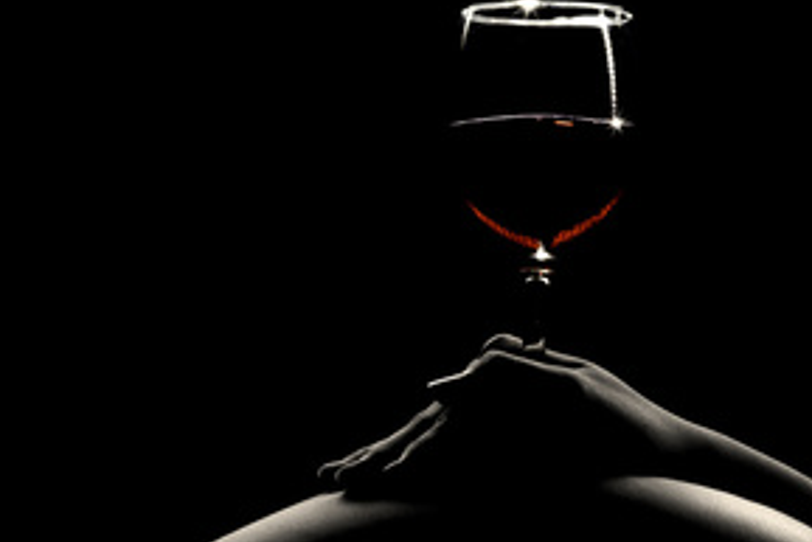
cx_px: 607
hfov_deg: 10.8
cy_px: 650
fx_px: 4288
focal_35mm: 190
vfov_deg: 7.2
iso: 100
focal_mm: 55
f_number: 16
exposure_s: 1/160
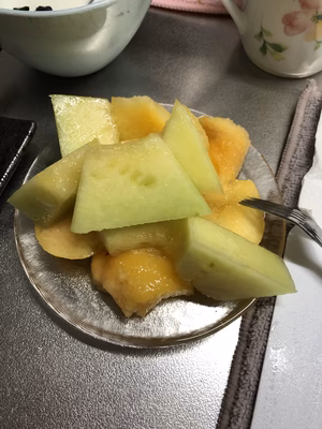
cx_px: 161
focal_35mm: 28
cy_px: 214
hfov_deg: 49.7
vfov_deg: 63.4
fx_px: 347
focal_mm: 4
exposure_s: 1/30
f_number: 1.8
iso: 25
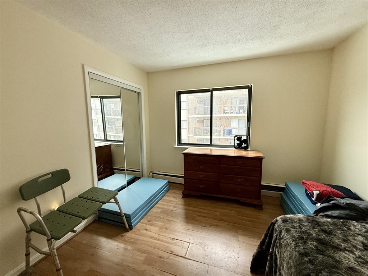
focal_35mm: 14
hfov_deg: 102.1
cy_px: 138
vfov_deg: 85.7
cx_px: 184
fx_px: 149
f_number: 2.2
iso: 200
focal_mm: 2.22
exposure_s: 1/99
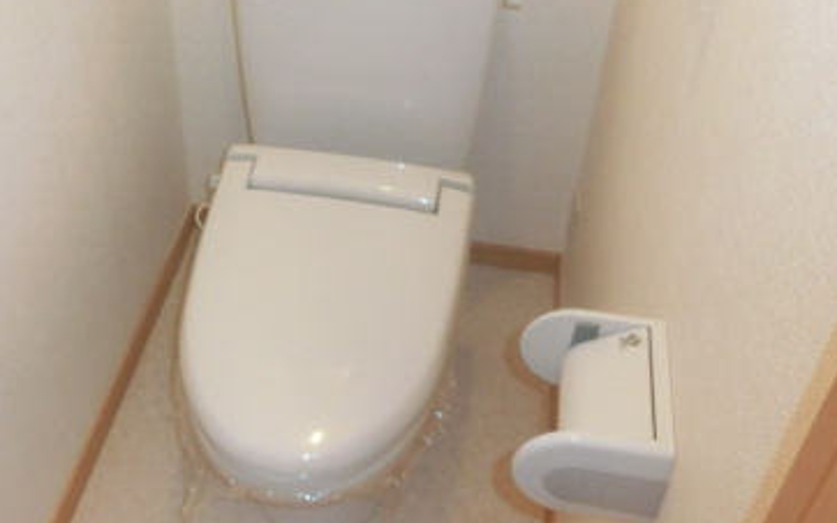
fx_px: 1026
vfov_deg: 28.3
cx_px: 294
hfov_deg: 43.9
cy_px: 155
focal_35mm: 45
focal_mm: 4.24
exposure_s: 1/80
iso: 400
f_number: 3
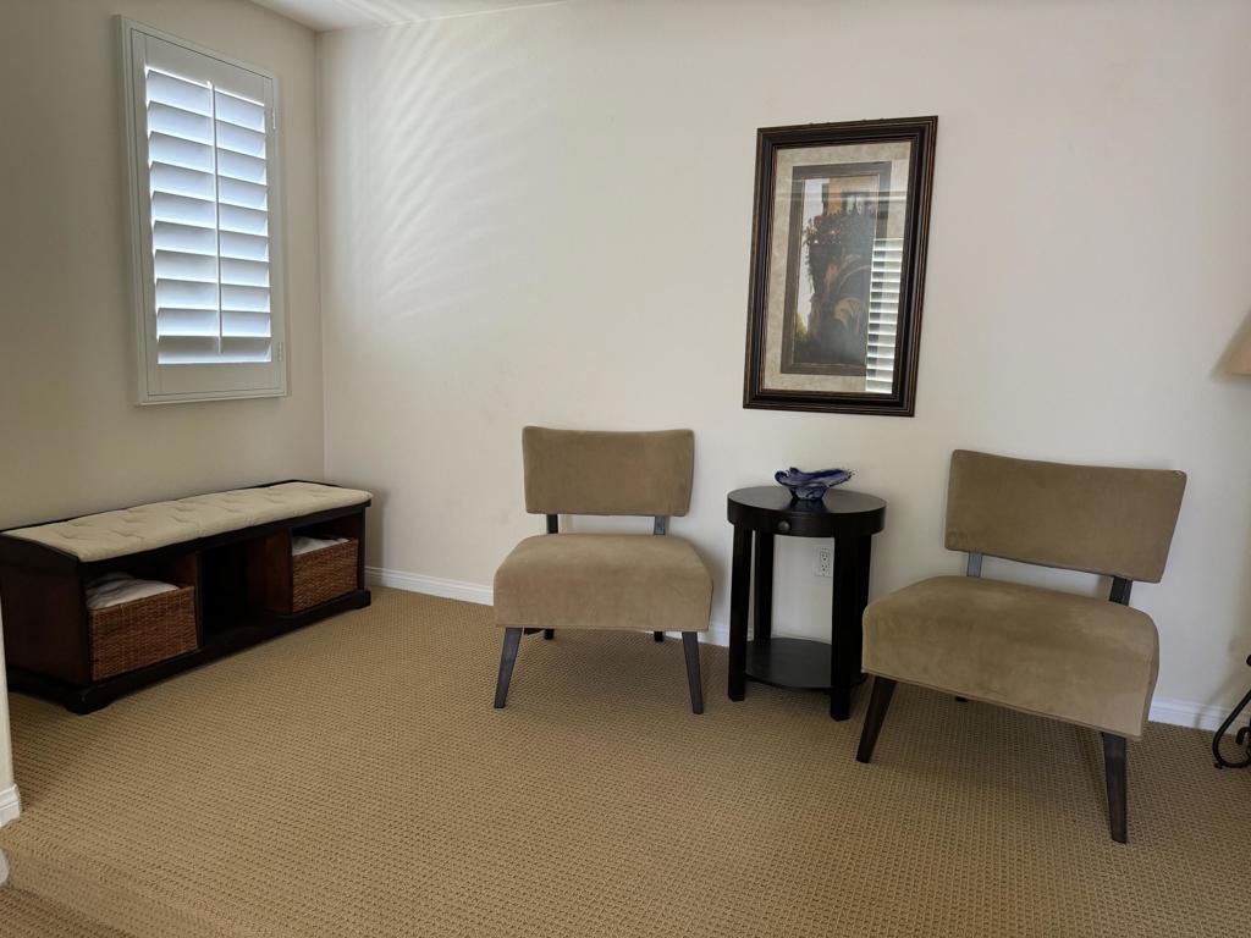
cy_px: 469
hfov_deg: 71.6
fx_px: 867
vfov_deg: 56.8
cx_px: 626
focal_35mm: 24
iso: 250
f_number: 1.78
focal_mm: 6.76
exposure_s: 1/60
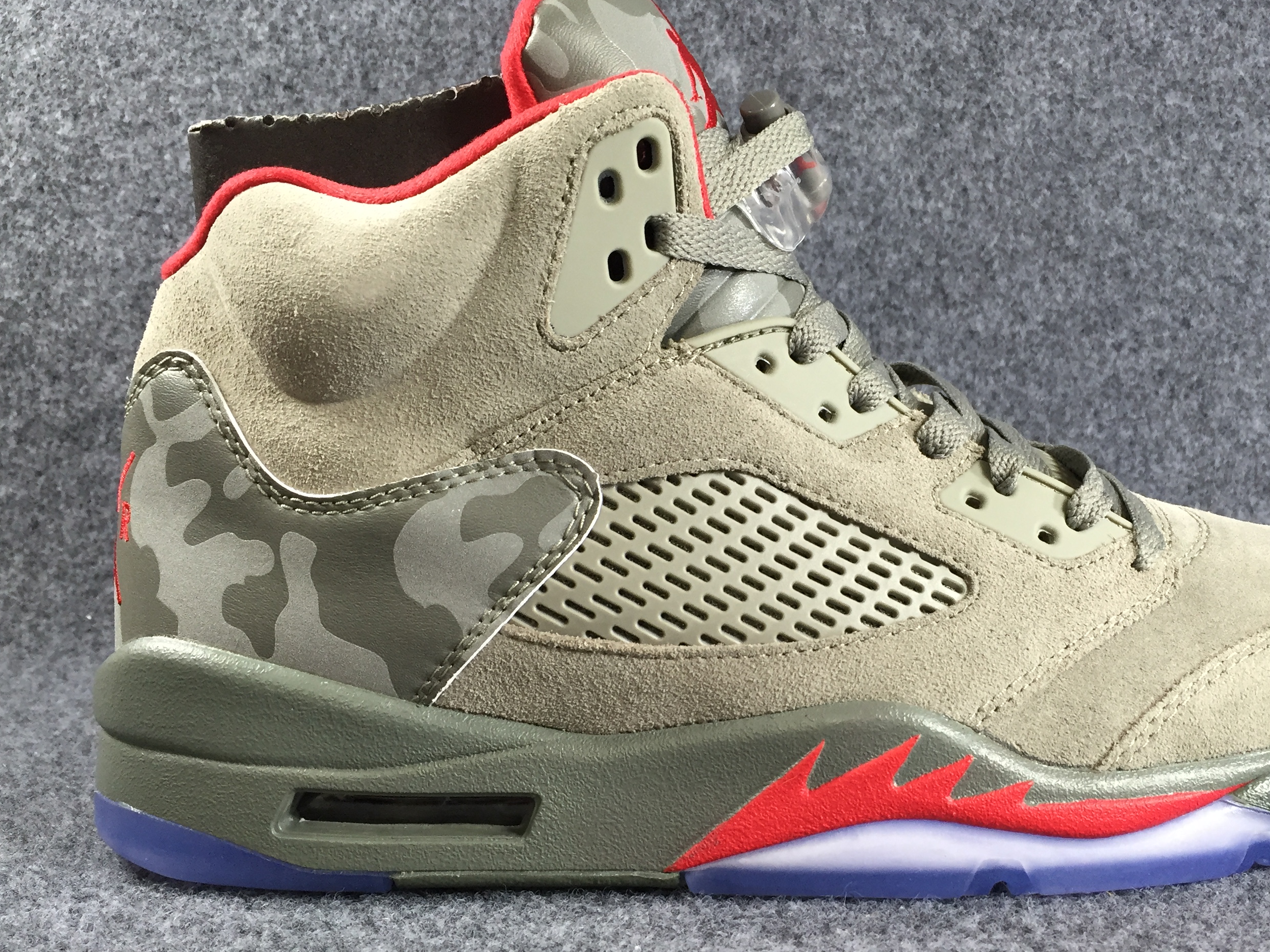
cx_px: 751
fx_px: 1394
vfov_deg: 37.6
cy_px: 546
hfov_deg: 48.7
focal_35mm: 38
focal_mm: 4.15
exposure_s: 1/33
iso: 100
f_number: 2.2
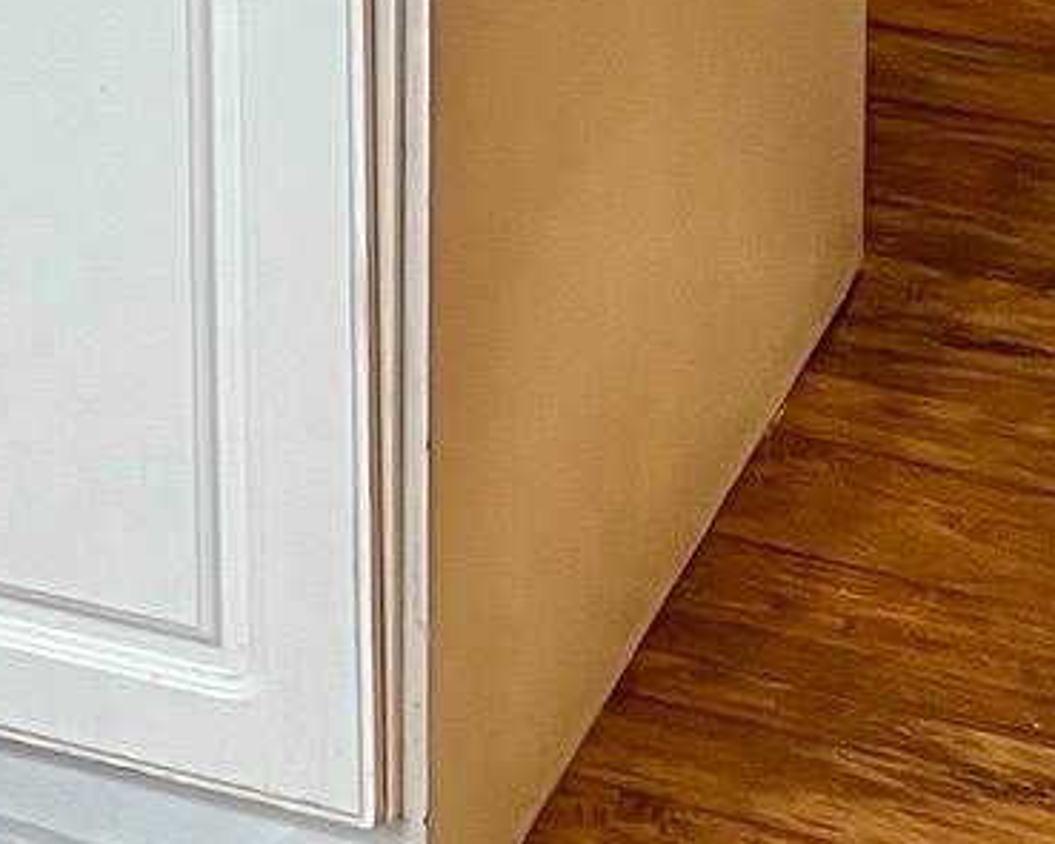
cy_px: -1070
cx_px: -1364
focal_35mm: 141
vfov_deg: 9.8
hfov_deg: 11.6
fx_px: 4401
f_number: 1.5
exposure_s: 1/60
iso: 100
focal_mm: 5.7
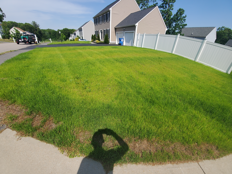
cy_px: 87
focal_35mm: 13
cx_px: 116
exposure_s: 1/973
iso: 50
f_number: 2.2
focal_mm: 1.8
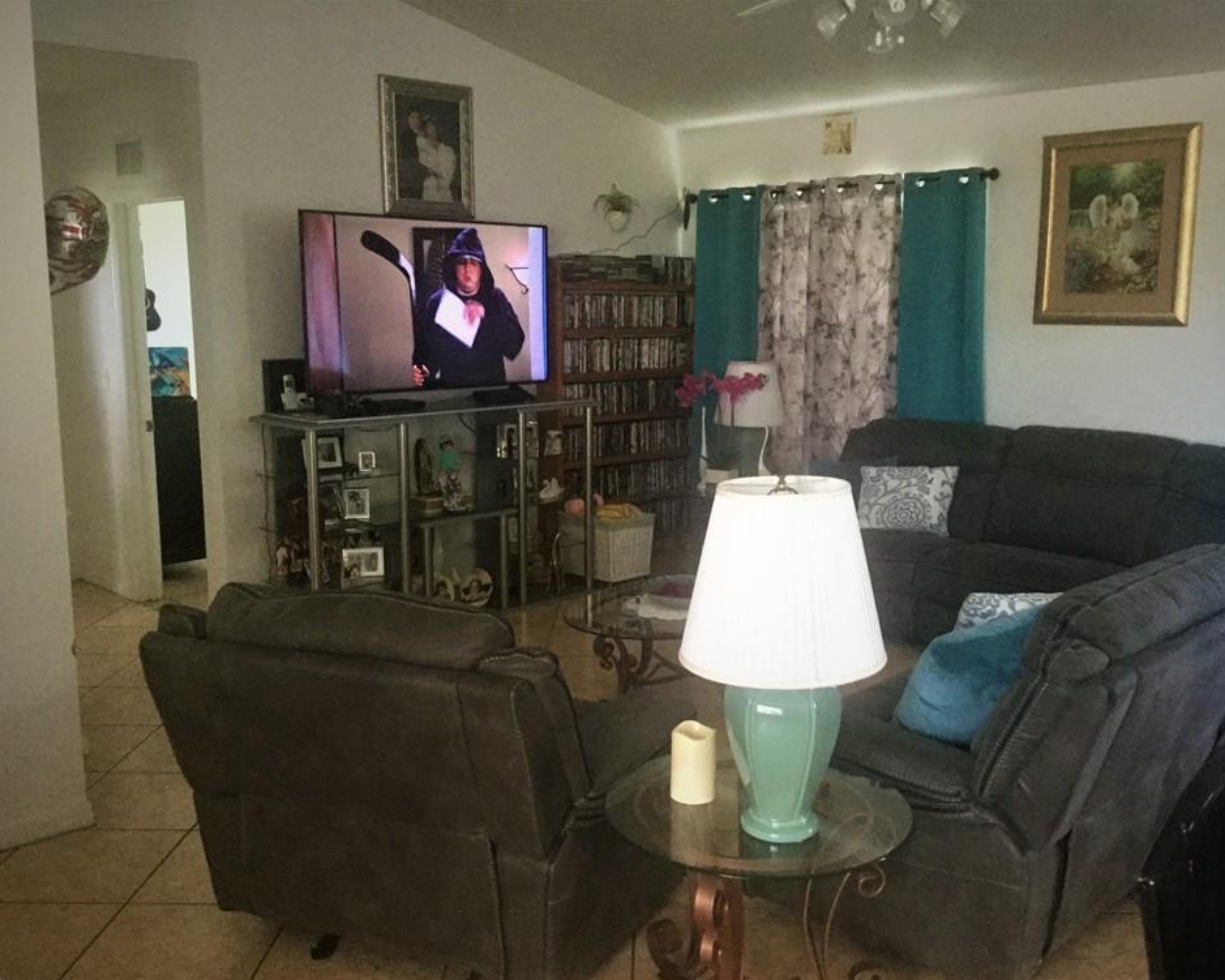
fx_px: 1196
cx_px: 643
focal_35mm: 33
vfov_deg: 44.5
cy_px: 498
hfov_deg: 54.2
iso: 200
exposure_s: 1/24
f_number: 2.4
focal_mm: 3.3
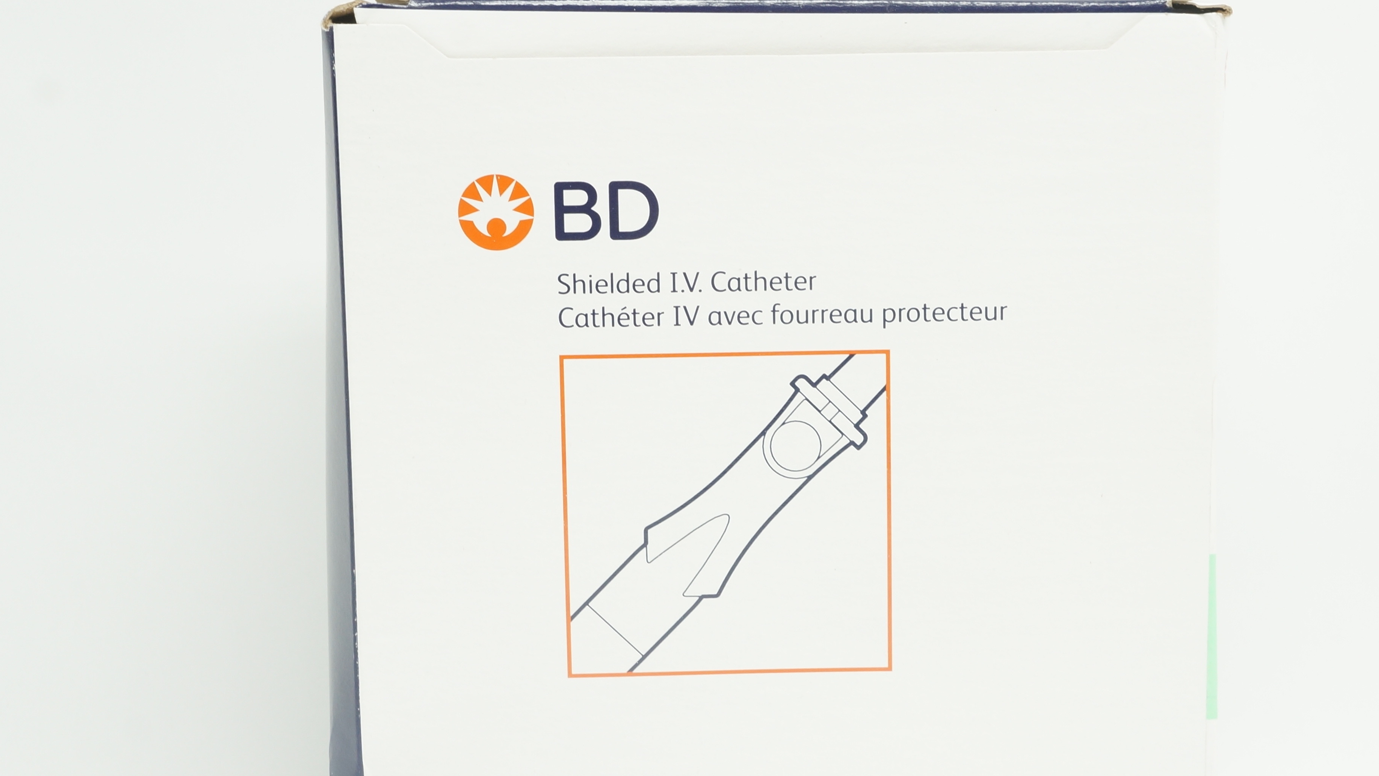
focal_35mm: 76
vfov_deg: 15.9
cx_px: 787
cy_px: 485
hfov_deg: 27.8
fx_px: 2779
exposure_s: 1/15
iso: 400
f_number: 10
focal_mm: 36
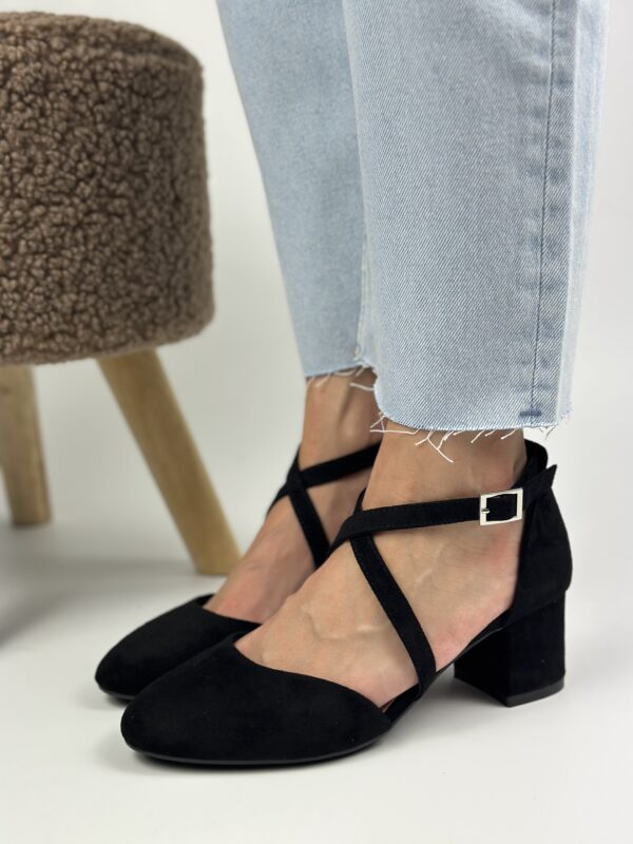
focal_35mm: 48
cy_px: 422
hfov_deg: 30.3
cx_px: 316
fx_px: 1170
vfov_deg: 39.7
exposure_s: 1/1062
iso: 80
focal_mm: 6.86
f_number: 1.78
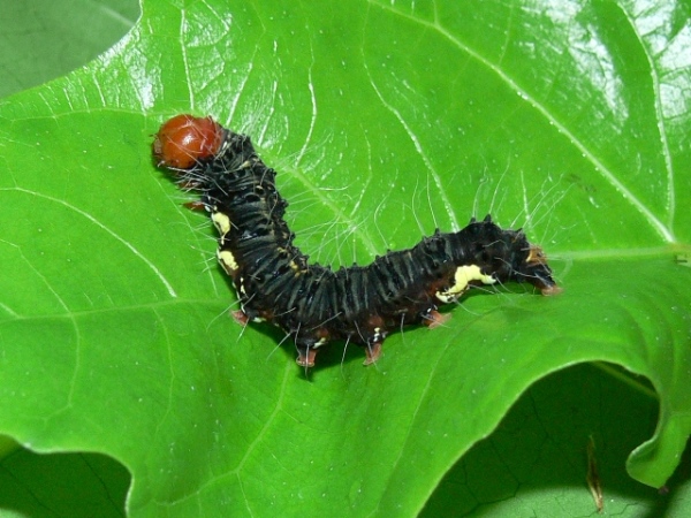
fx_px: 719
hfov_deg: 51.4
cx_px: 346
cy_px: 259
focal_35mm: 36
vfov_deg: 39.7
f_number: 4
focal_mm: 7.6
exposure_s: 1/30
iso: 100
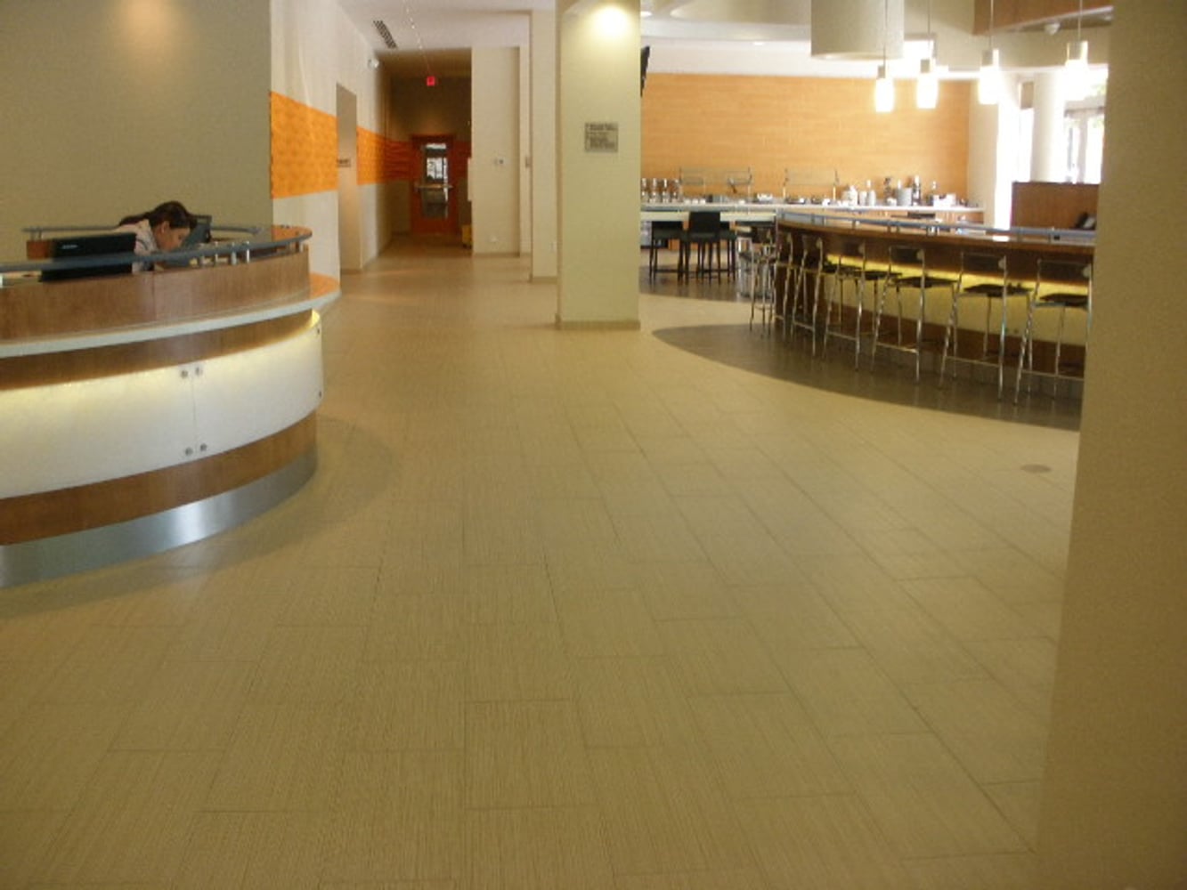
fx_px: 1235
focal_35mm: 36
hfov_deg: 51.4
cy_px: 445
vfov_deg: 39.7
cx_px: 594
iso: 160
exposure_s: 1/30
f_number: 3.5
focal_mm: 6.3
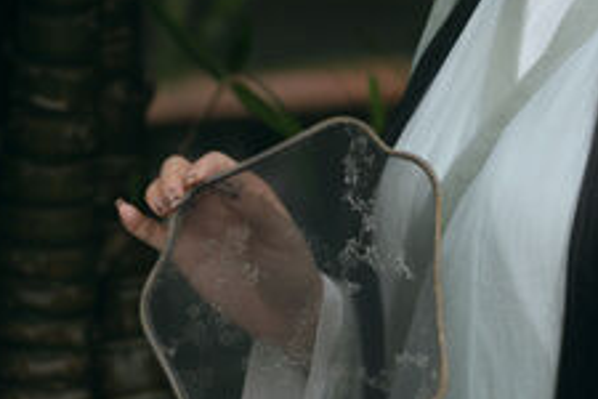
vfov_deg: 5.1
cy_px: -16
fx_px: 4435
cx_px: 199
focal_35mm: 267
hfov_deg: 7.7
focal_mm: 50
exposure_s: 1/125
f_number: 2.2
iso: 100
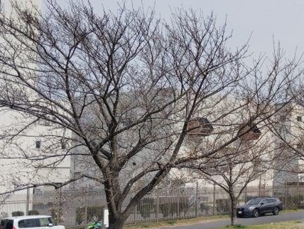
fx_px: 589
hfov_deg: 25.9
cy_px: 144
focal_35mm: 67
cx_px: 362
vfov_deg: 21.9
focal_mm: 4.22
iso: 50
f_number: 1.8
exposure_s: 1/886
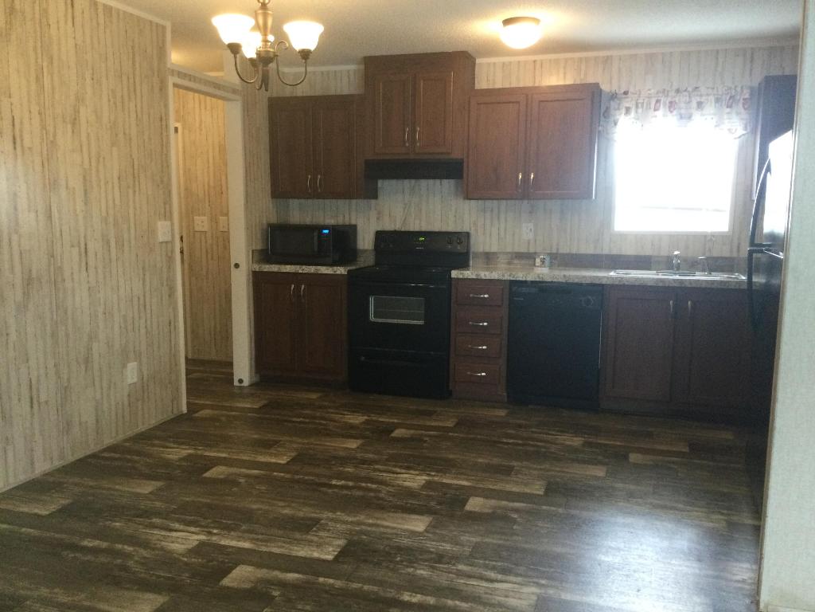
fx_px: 730
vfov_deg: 45.4
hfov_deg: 58.4
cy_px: 306
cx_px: 408
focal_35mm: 31
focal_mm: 3.3
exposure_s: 1/30
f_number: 2.4
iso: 160
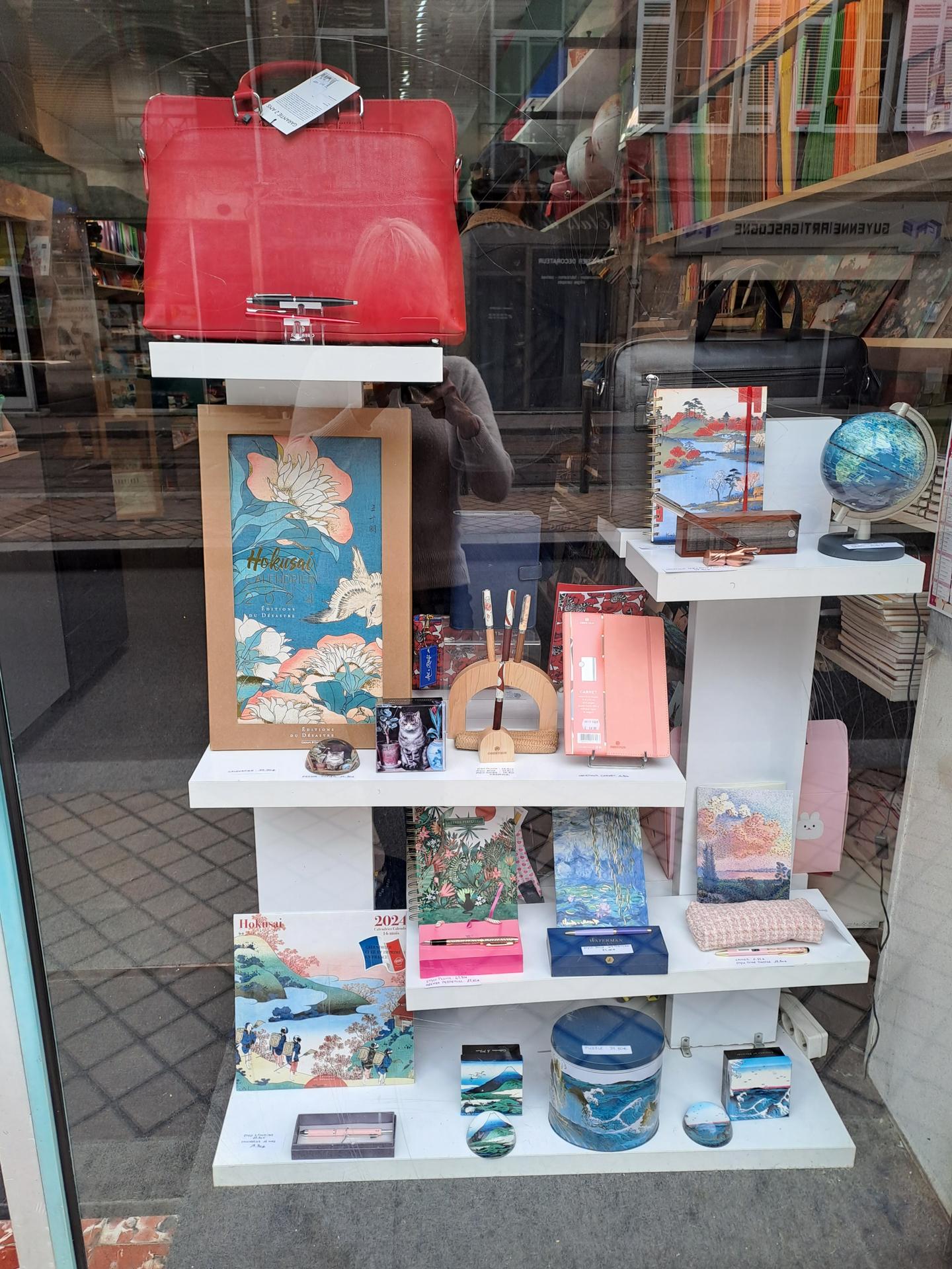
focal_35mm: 25
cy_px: 634
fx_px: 917
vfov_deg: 69.4
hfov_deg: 54.9
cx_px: 476
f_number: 1.8
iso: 32
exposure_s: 1/131
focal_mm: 4.65
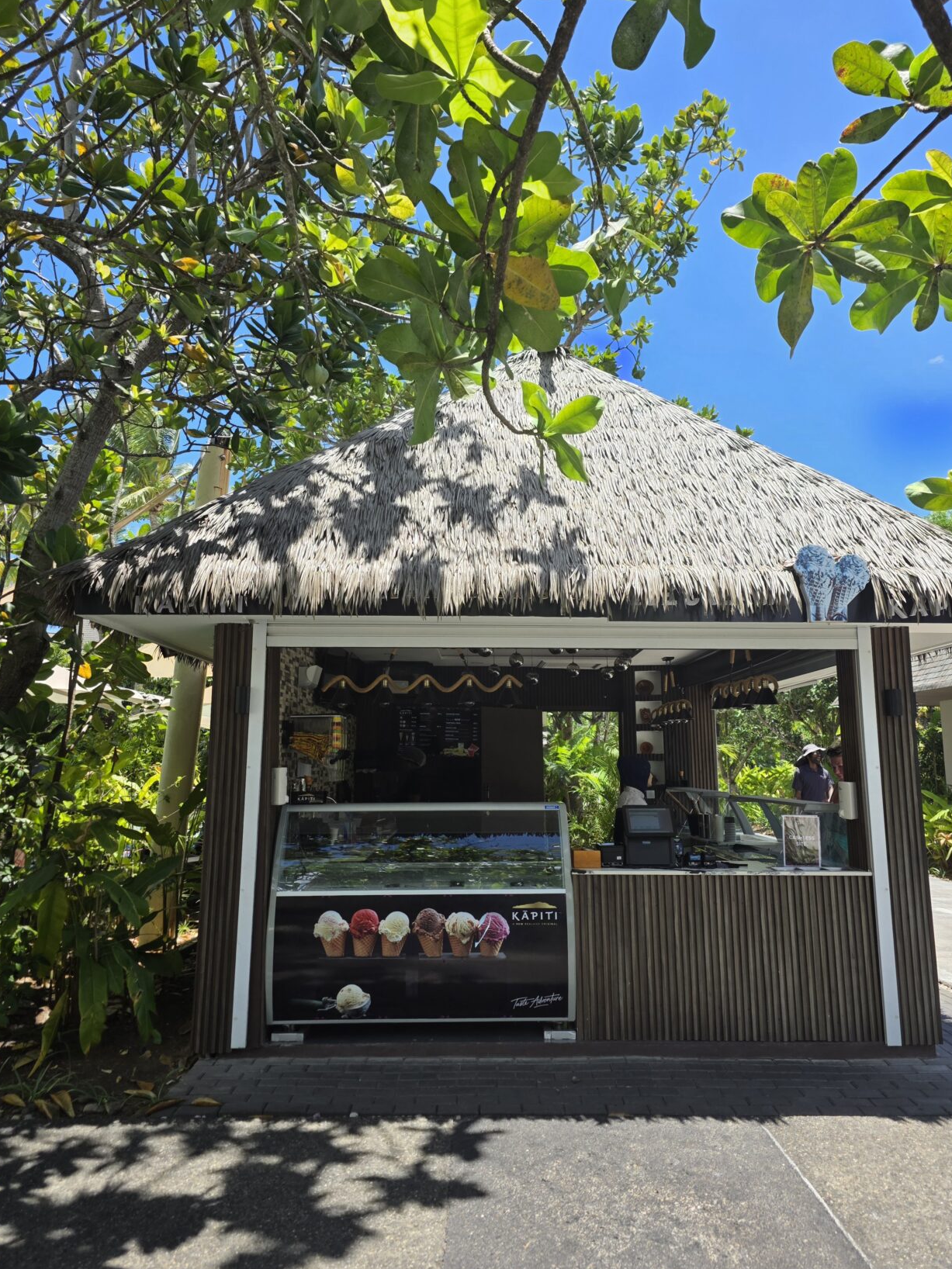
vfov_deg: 71.6
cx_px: 486
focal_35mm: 24
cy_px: 622
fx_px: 880
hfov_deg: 56.8
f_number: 1.7
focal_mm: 6.3
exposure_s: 1/3333
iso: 80
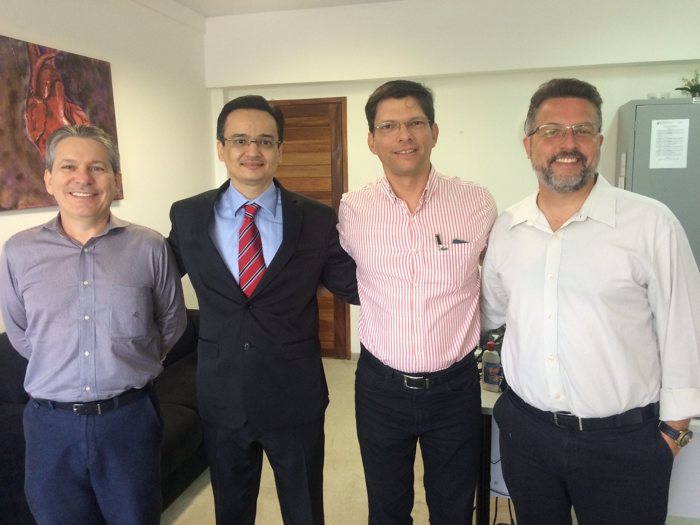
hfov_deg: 61.7
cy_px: 262
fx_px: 586
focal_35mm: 29
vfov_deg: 48.2
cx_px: 350
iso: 80
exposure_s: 1/30
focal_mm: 4.15
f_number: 2.2
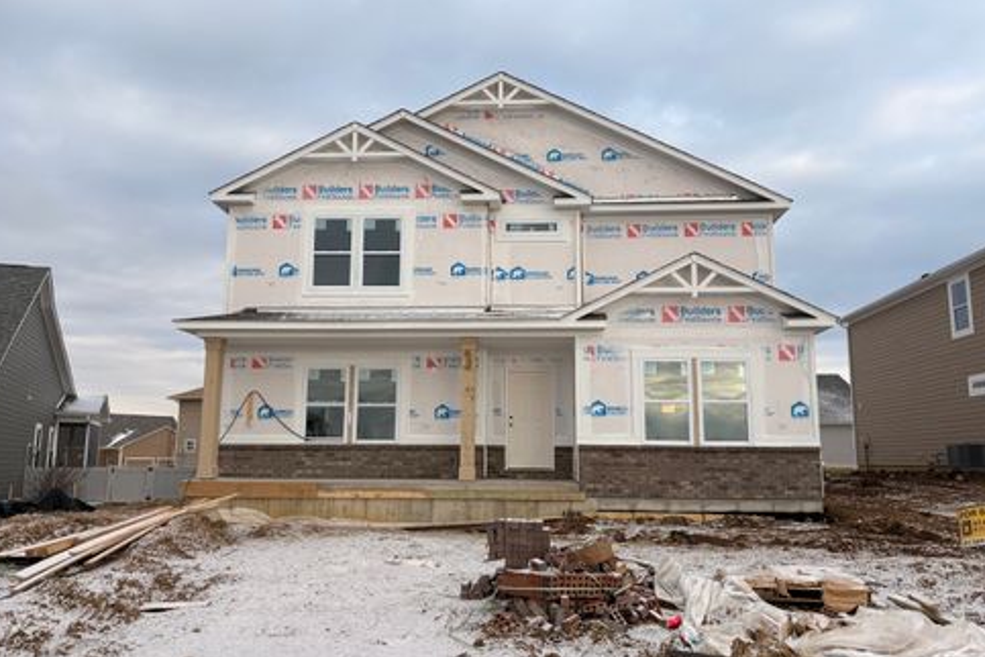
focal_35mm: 28
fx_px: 766
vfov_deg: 46.4
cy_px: 342
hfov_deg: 65.5
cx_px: 485
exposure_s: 1/1517
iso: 50
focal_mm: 5.96
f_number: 1.6
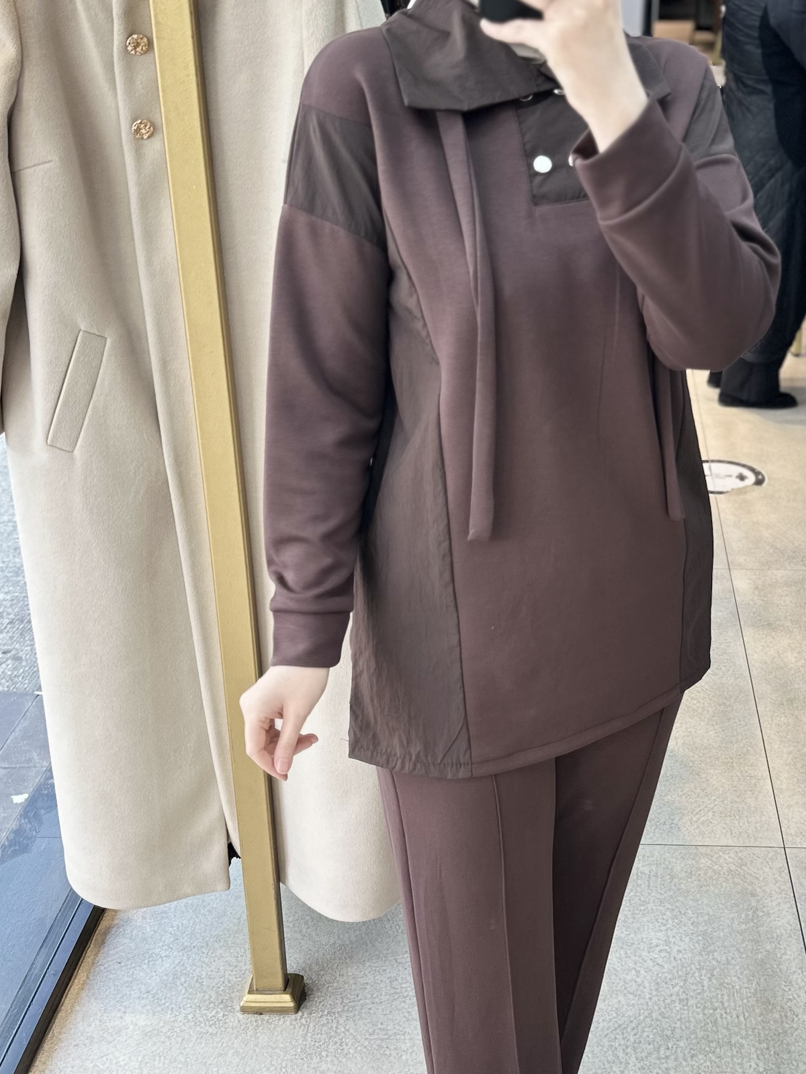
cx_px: 553
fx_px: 1397
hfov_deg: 31.9
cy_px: 581
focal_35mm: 45
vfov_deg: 42.0
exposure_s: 1/123
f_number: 1.78
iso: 64
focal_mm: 6.86
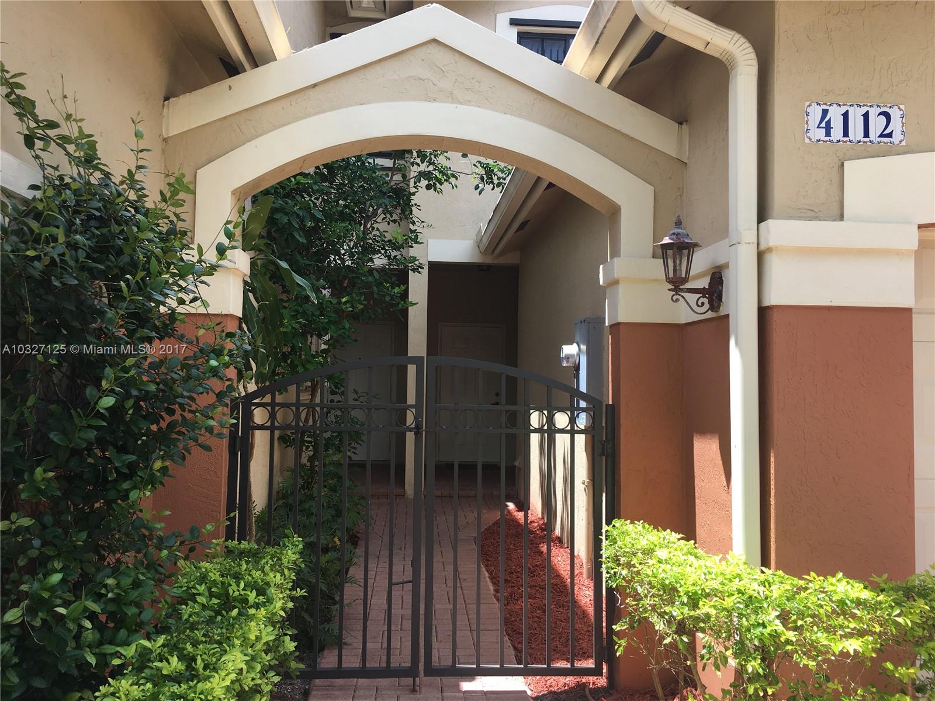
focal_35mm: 29
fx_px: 783
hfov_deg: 61.7
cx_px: 468
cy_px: 350
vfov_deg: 48.2
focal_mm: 4.15
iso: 25
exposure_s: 1/430
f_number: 2.2
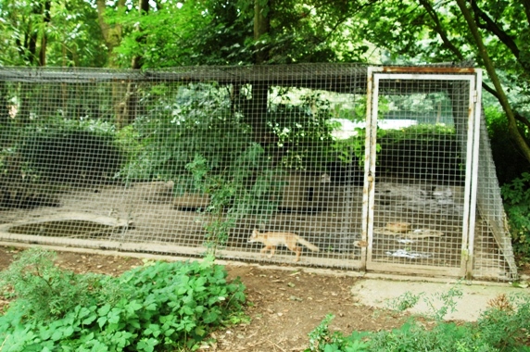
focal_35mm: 42
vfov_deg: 31.8
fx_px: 618
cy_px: 176
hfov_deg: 46.4
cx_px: 265
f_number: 5
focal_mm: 28
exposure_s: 1/100
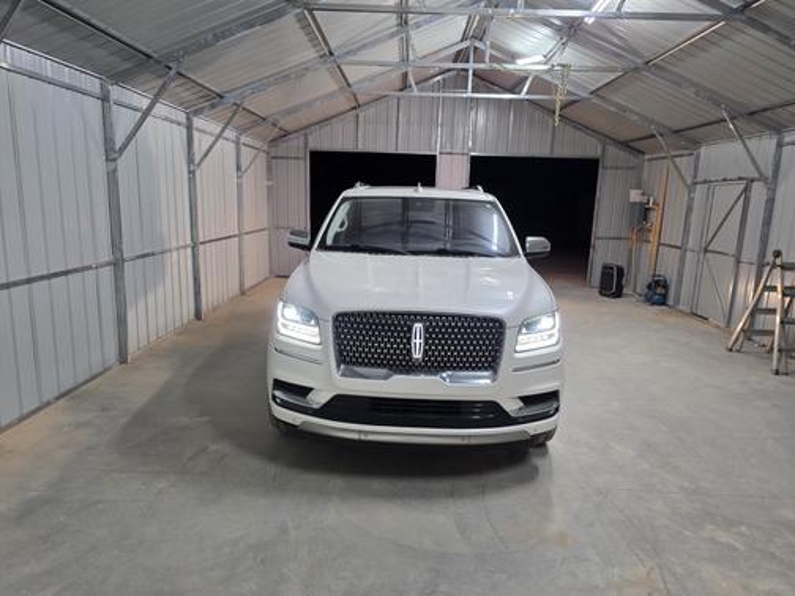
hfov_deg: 73.9
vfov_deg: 58.9
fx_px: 528
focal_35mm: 23
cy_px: 298
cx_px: 398
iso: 250
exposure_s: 1/50
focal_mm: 6.3
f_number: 1.7
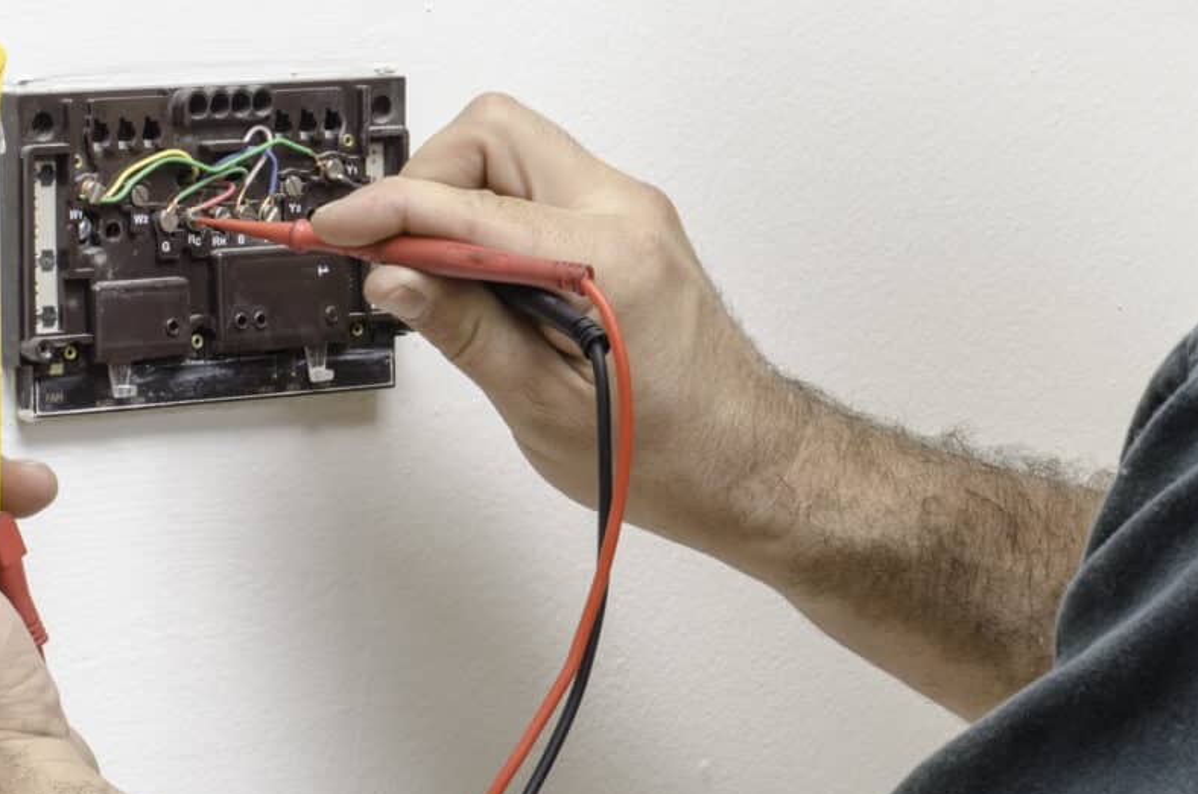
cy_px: 94
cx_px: 848
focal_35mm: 195
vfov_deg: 7.0
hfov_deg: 10.6
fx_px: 6476
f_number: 10
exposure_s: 1/60
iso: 200
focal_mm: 50
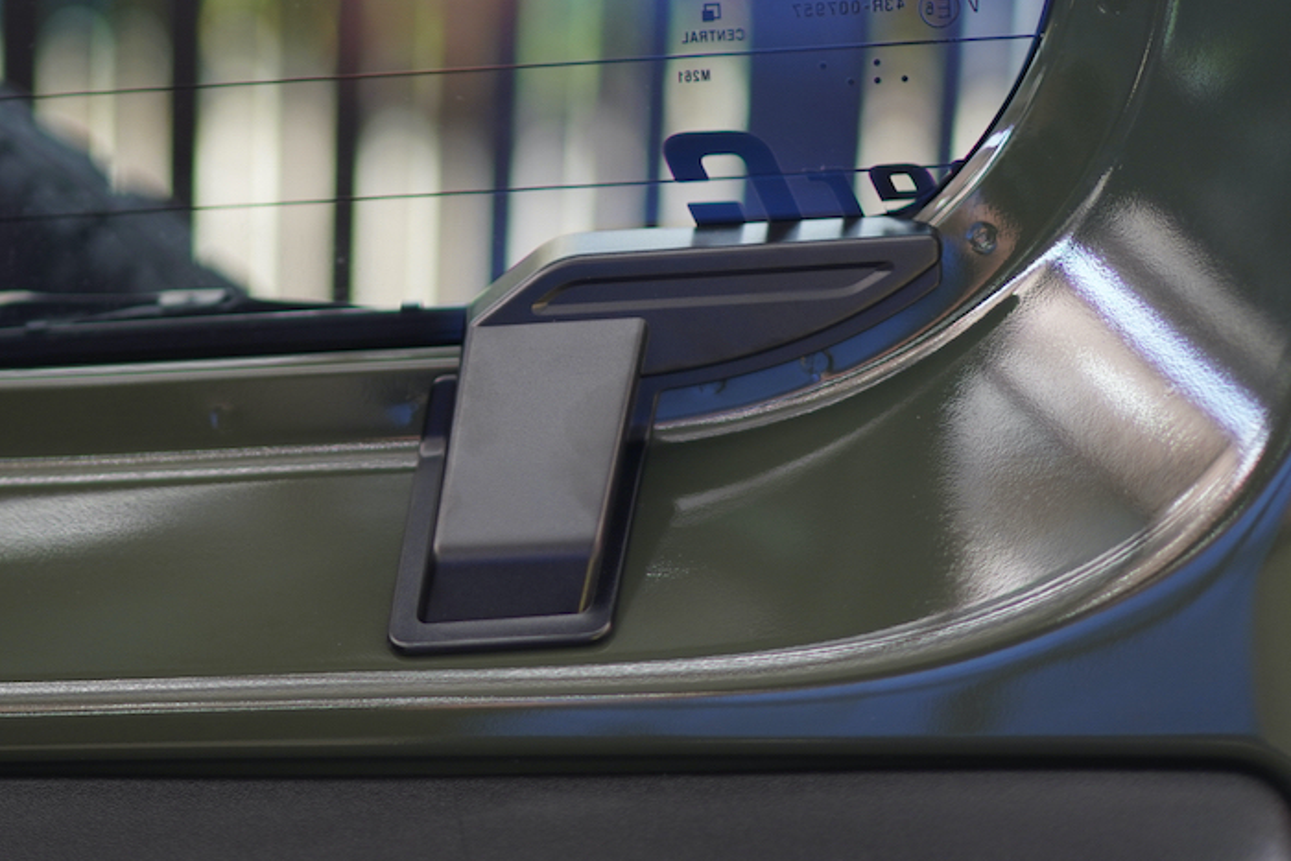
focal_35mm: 70
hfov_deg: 28.7
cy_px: 297
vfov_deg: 19.4
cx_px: 450
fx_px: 2511
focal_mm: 35
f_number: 1.4
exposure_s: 1/40
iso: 320
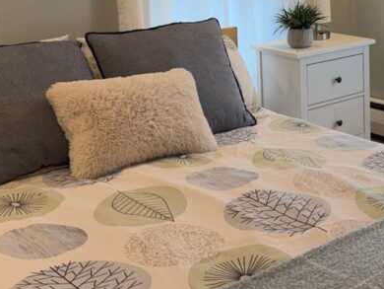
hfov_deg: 29.5
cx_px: 342
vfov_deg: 22.7
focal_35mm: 63
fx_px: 699
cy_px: 24
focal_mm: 6.76
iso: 160
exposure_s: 1/120
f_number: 1.78
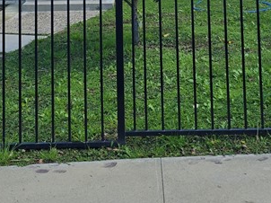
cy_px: -131
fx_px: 610
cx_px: 134
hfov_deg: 25.0
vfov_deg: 16.6
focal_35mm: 78
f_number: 1.7
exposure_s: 1/355
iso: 12
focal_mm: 6.3
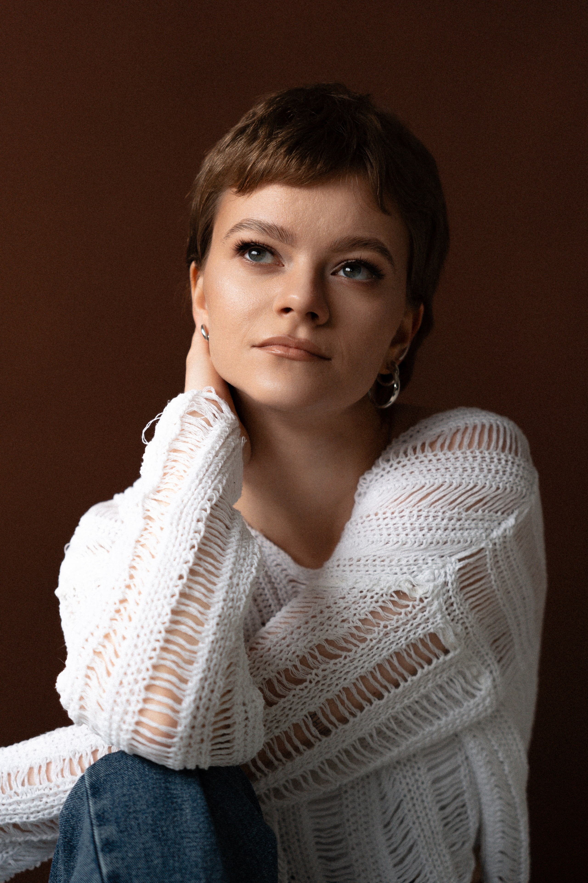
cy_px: 442
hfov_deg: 19.5
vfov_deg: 28.8
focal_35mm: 70
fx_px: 1715
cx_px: 294
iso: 250
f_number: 2.8
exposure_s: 1/250
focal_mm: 70
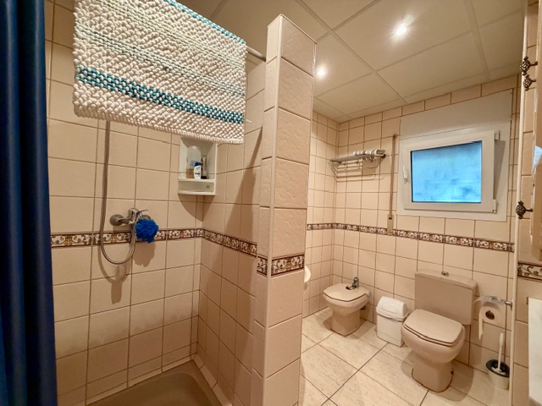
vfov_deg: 85.7
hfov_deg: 102.1
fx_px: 219
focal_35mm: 14
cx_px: 271
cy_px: 203
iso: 400
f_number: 2.2
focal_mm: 2.22
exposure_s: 1/50
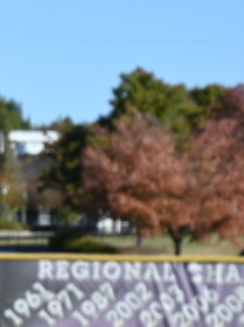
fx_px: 3278
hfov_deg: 4.1
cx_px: -491
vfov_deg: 5.7
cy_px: 392
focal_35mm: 348
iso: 100
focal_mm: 70
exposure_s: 1/400
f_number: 7.1
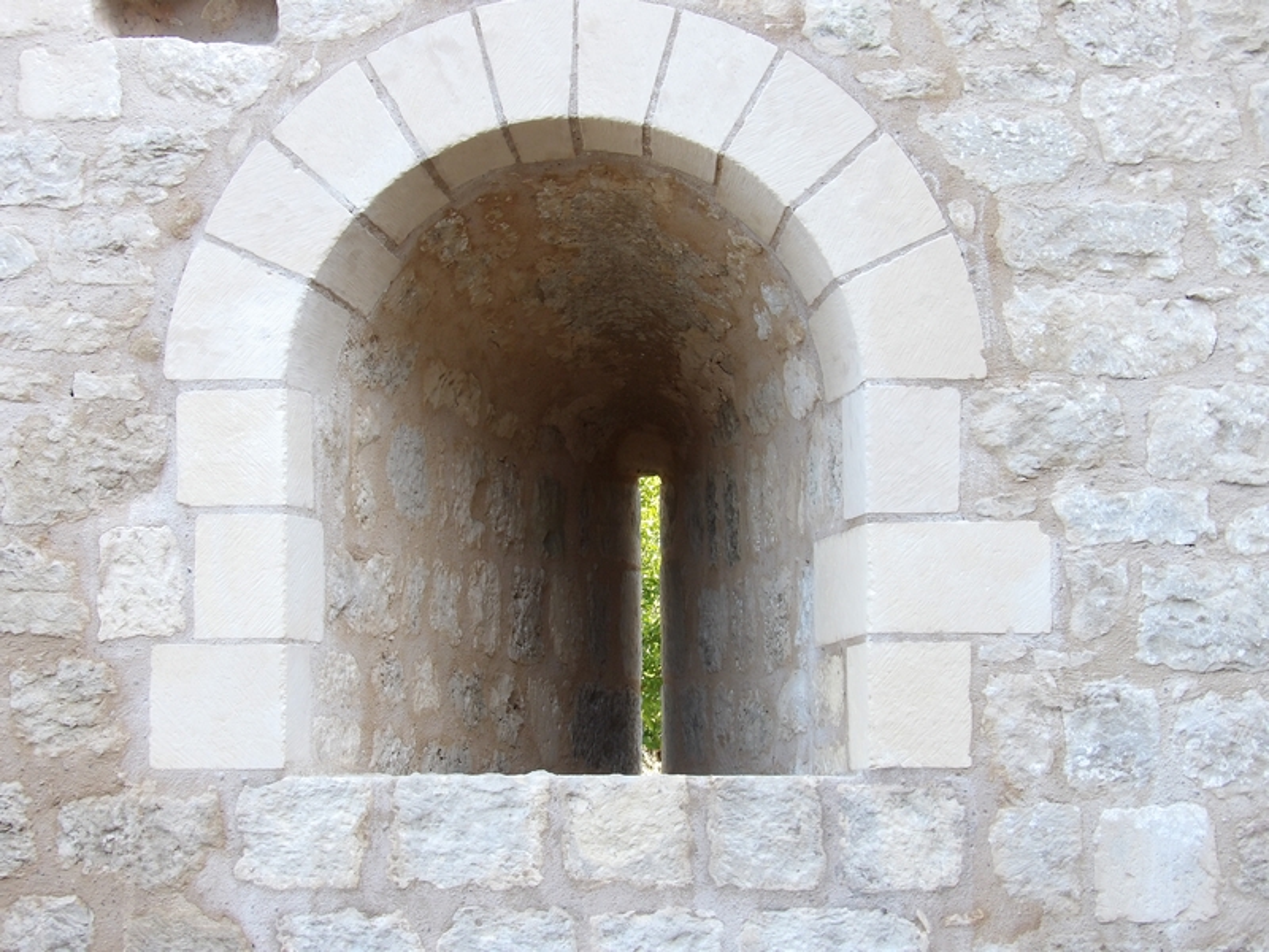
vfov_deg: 12.2
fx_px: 4436
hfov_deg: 16.3
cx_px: 634
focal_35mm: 121
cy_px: 476
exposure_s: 1/60
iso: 112
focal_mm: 21.7
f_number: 4.2
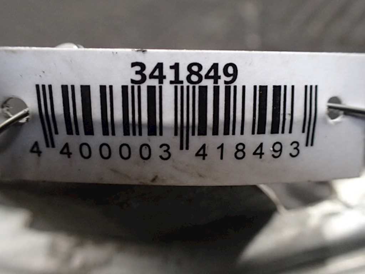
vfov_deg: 46.8
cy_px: 137
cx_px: 182
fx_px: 316
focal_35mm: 30
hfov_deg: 60.0
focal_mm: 5.5
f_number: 2.3
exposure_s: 1/50
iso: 800
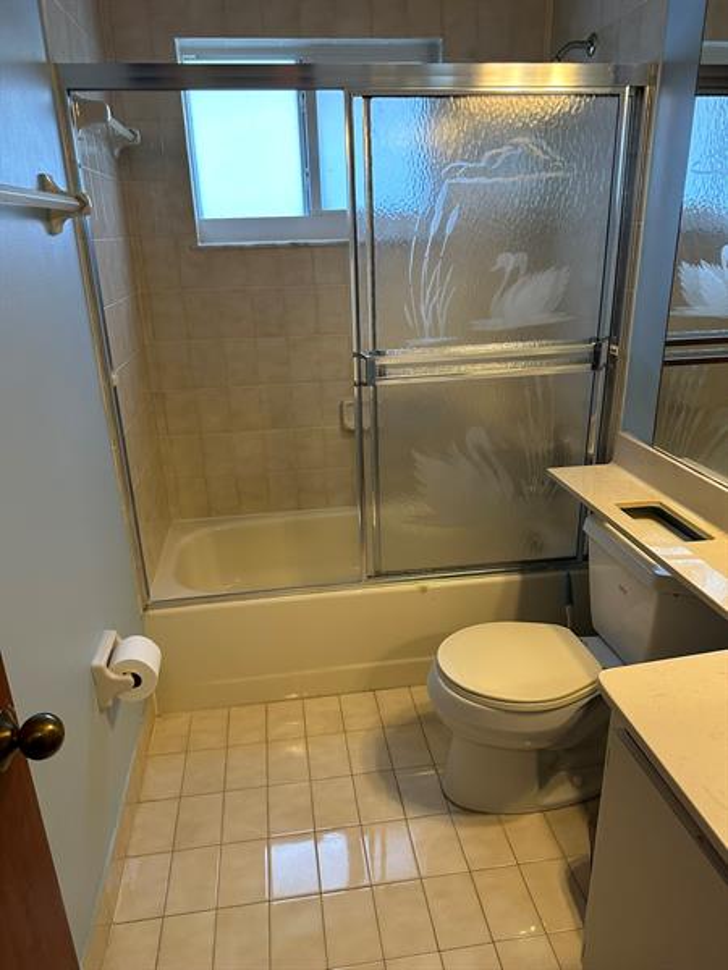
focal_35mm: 24
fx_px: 673
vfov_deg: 71.6
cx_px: 364
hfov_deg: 56.8
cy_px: 485
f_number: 1.78
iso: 200
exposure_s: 1/60
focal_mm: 6.86
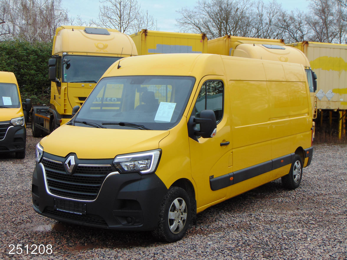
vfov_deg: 29.1
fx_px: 501
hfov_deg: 38.2
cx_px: 174
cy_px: 130
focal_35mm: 50
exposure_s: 1/125
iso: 80
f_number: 3.5
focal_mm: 9
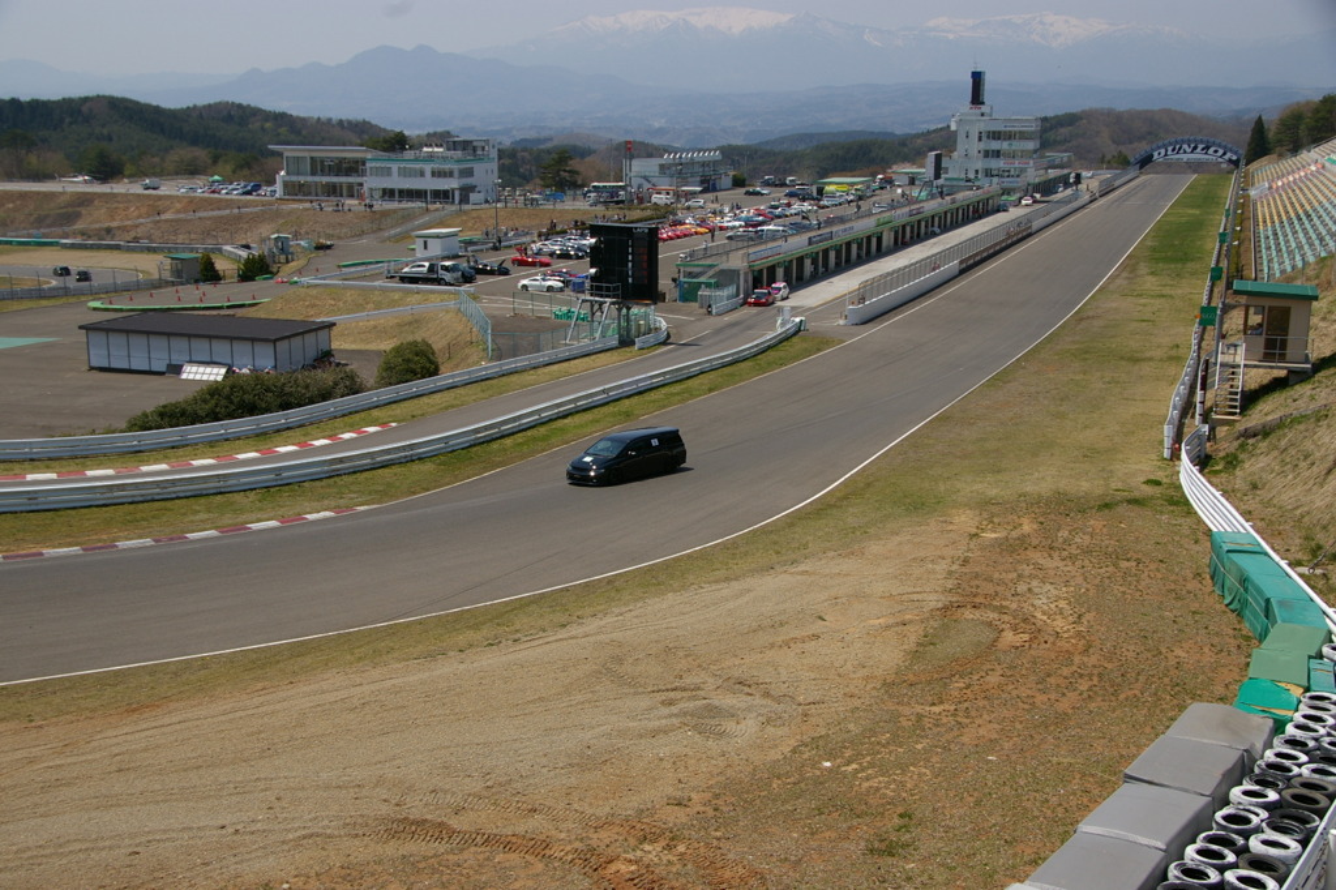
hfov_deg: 47.9
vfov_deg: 33.0
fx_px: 1502
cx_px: 668
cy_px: 445
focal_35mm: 40
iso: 200
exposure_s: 1/500
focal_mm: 27
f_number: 9.5
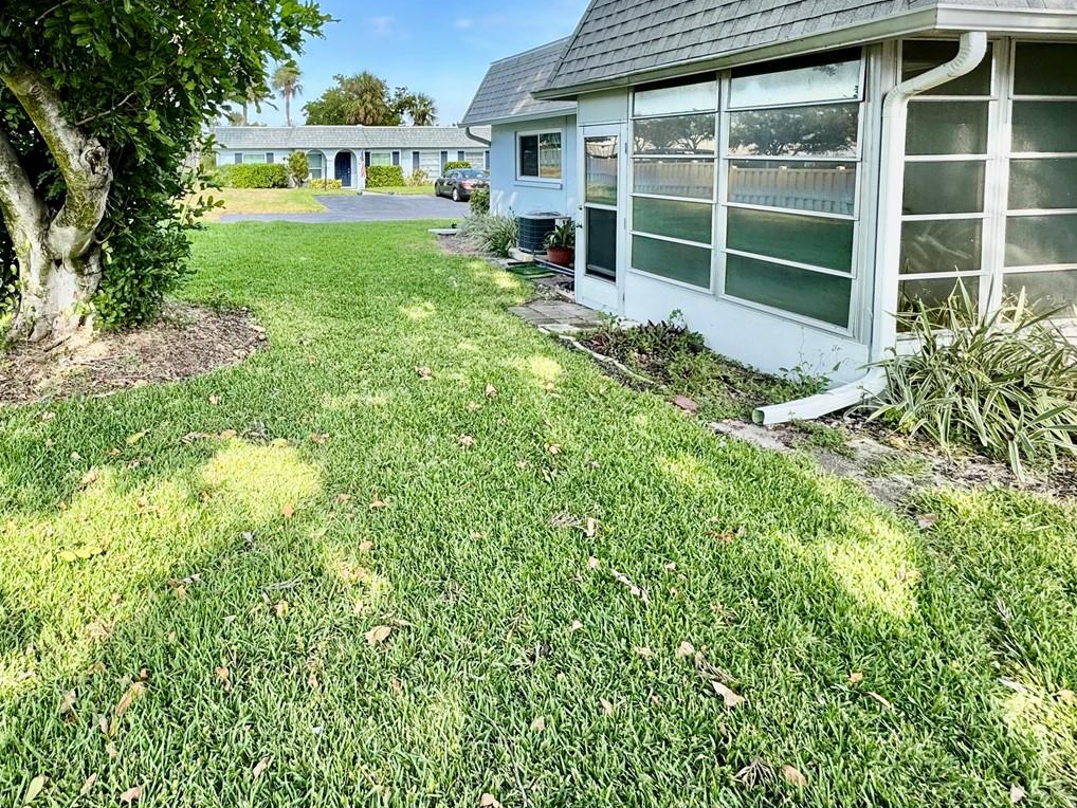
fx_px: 685
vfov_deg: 57.9
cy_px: 201
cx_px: 355
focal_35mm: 22
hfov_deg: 73.9
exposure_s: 1/476
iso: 40
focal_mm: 2.22
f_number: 2.2
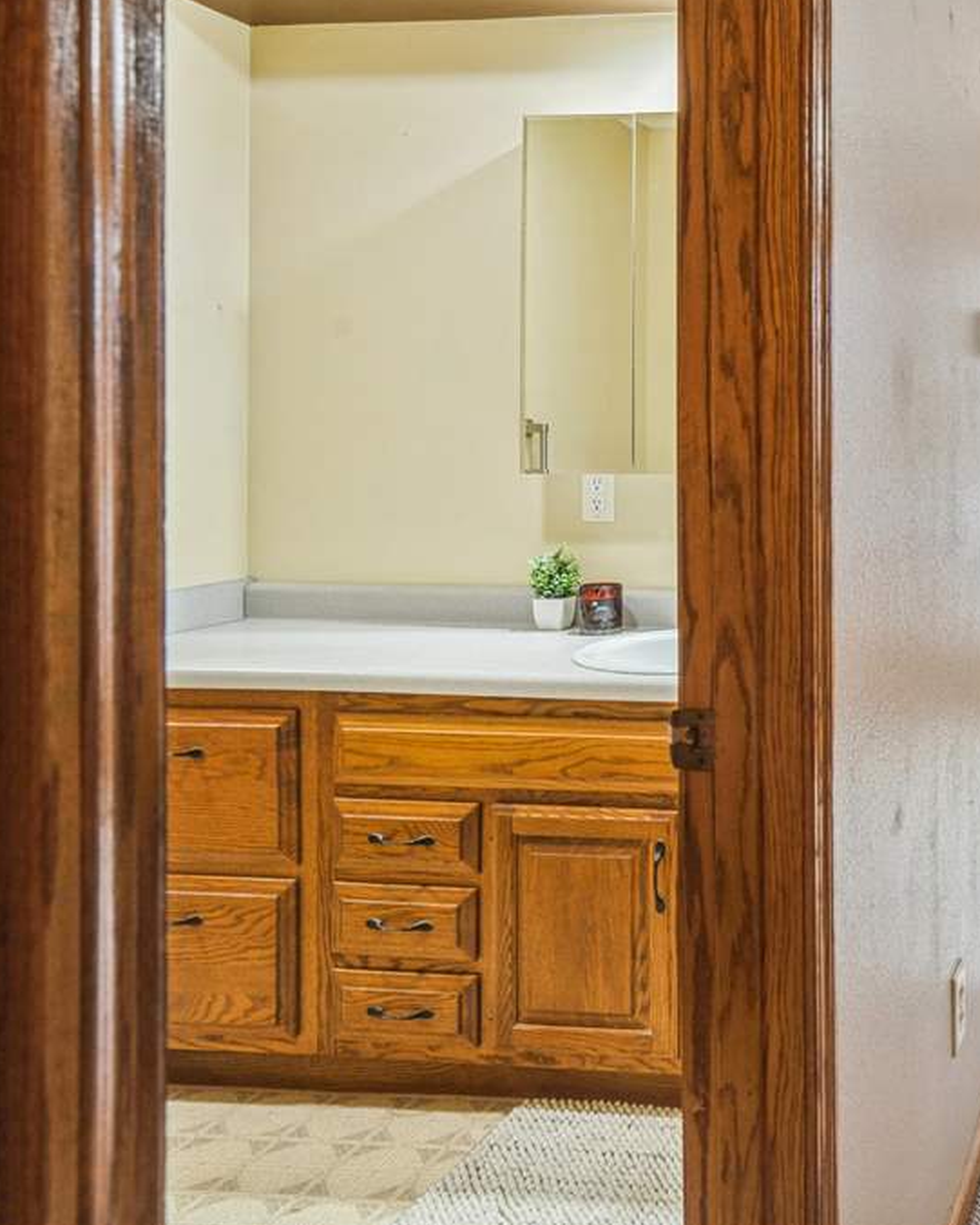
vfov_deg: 55.0
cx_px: 1092
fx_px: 1160
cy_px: 459
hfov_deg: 37.8
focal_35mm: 32
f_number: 9
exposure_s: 1/4
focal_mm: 18
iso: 400
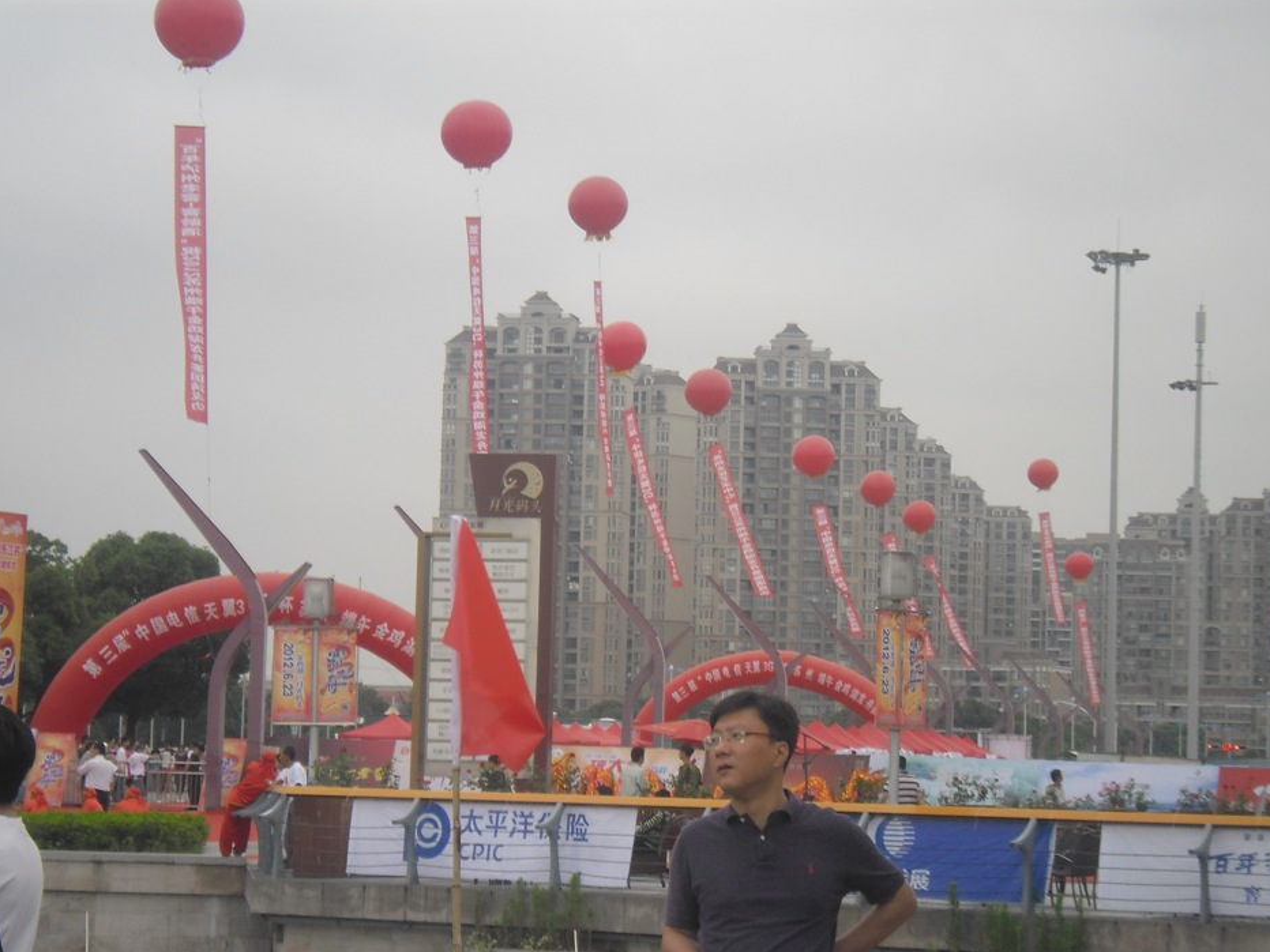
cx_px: 608
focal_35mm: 100
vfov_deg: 14.8
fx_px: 3669
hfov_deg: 19.6
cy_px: 519
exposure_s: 1/90
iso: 100
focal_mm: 16.2
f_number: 5.9
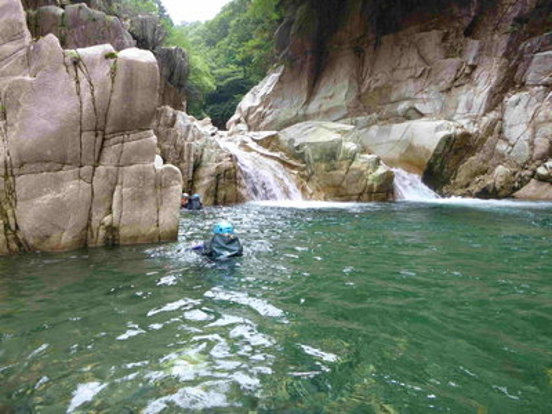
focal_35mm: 25
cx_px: 276
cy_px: 207
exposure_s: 1/60
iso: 160
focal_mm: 4.5
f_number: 3.9
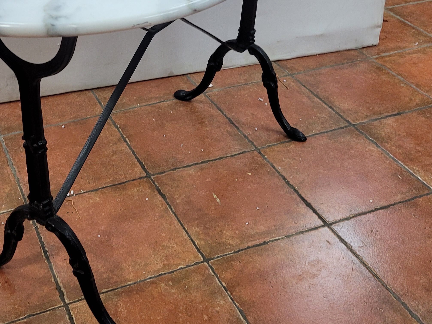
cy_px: 118
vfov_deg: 27.9
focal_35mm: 52
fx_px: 649
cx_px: 144
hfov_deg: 36.4
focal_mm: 5.4
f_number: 1.8
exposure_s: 1/50
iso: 200
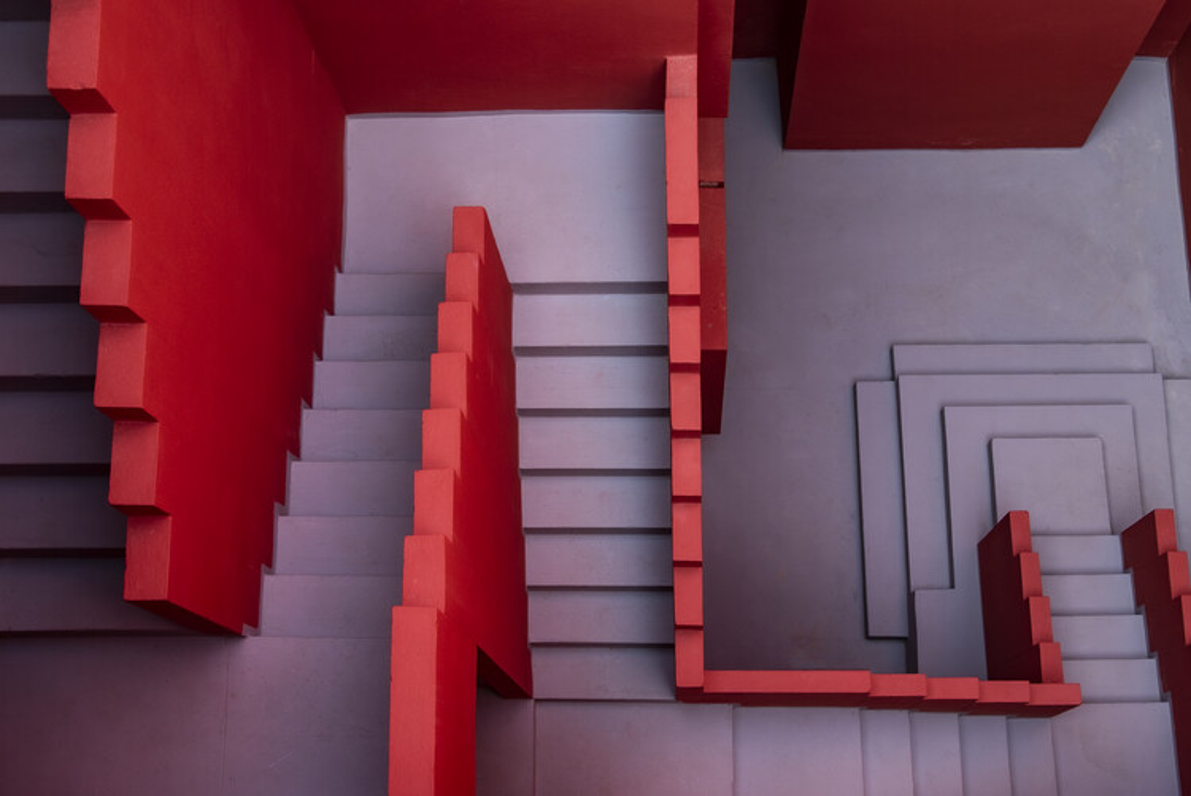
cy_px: 398
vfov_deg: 35.1
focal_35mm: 38
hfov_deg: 50.7
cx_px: 596
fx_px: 1258
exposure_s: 1/100
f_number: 5.6
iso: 400
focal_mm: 38
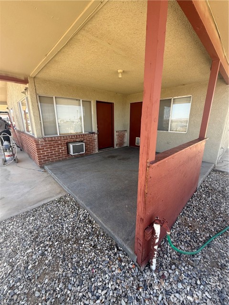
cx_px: 114
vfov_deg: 102.1
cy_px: 152
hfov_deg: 85.7
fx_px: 123
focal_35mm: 14
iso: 50
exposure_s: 1/247
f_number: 2.2
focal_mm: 2.22
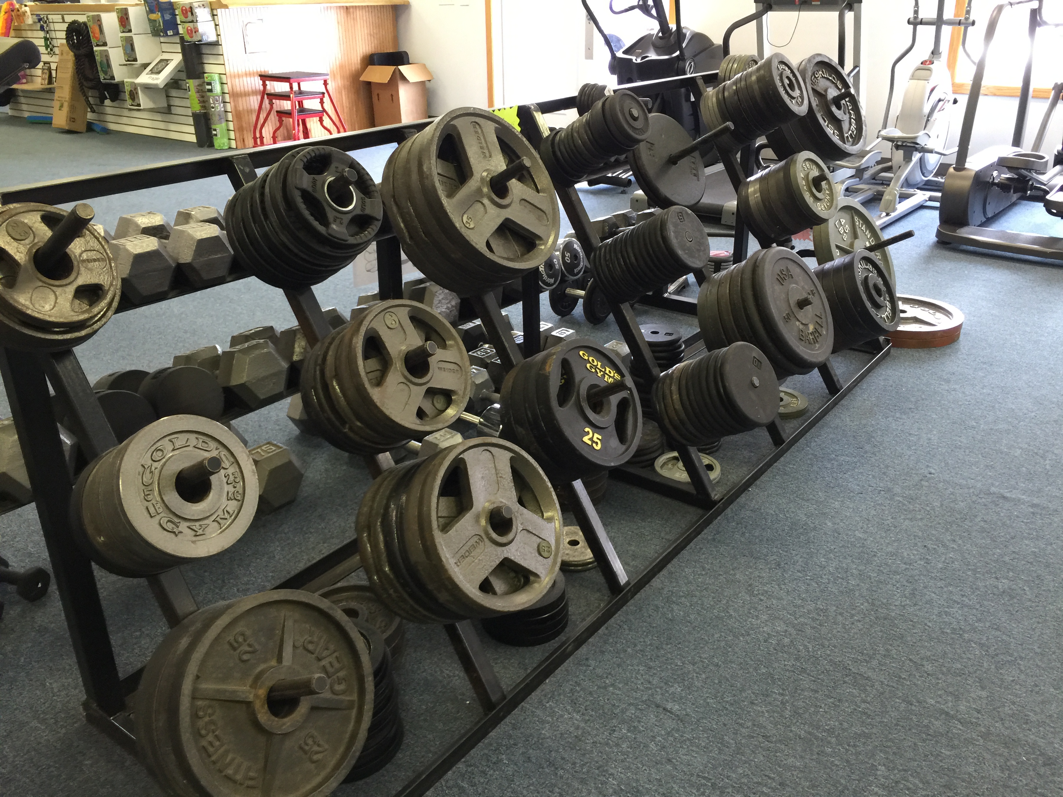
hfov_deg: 61.7
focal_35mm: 29
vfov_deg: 48.2
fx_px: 891
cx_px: 532
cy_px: 398
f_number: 2.2
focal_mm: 4.15
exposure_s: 1/15
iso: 80
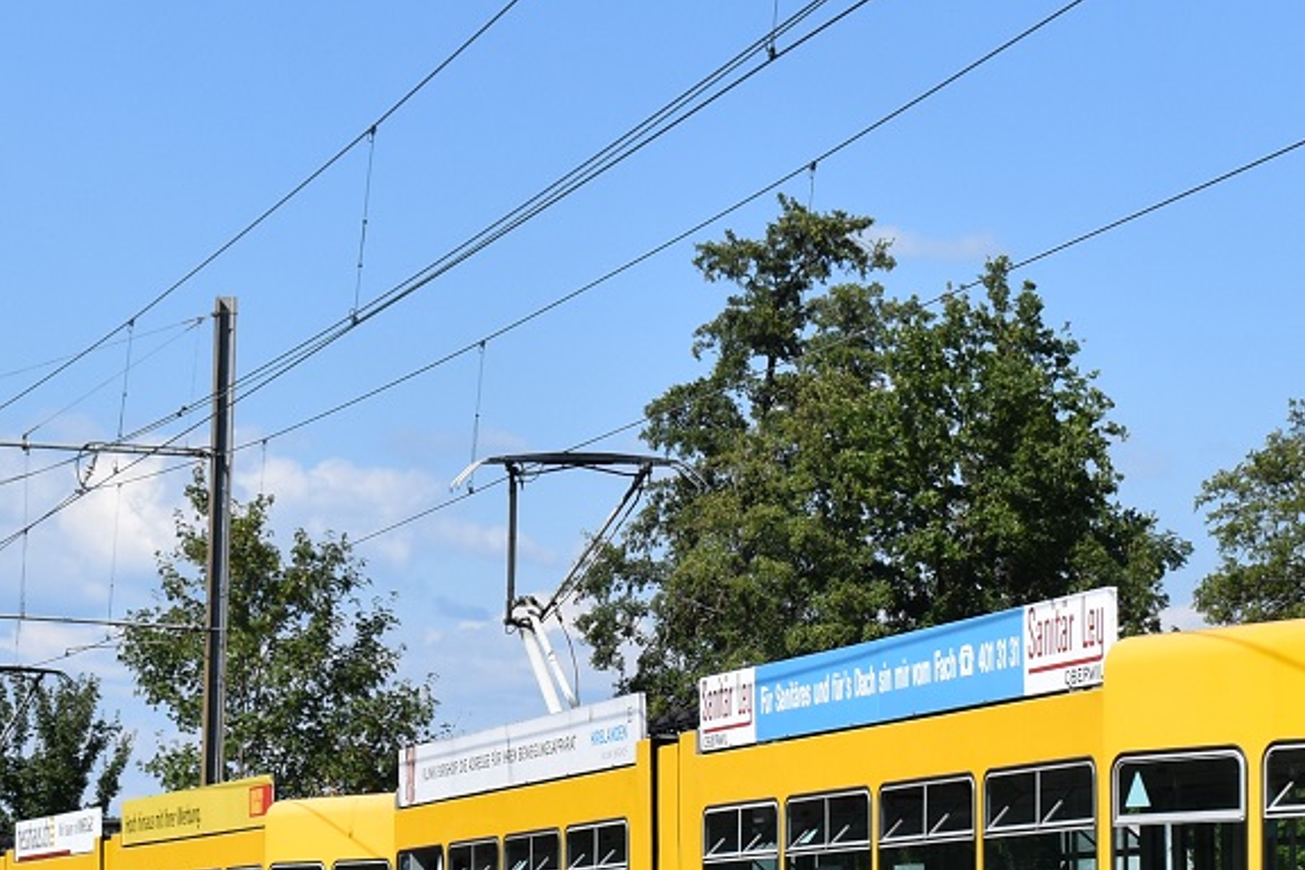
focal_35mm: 132
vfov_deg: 10.3
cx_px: 818
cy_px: 752
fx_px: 4785
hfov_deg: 15.5
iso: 200
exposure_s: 1/400
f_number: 10
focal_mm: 34
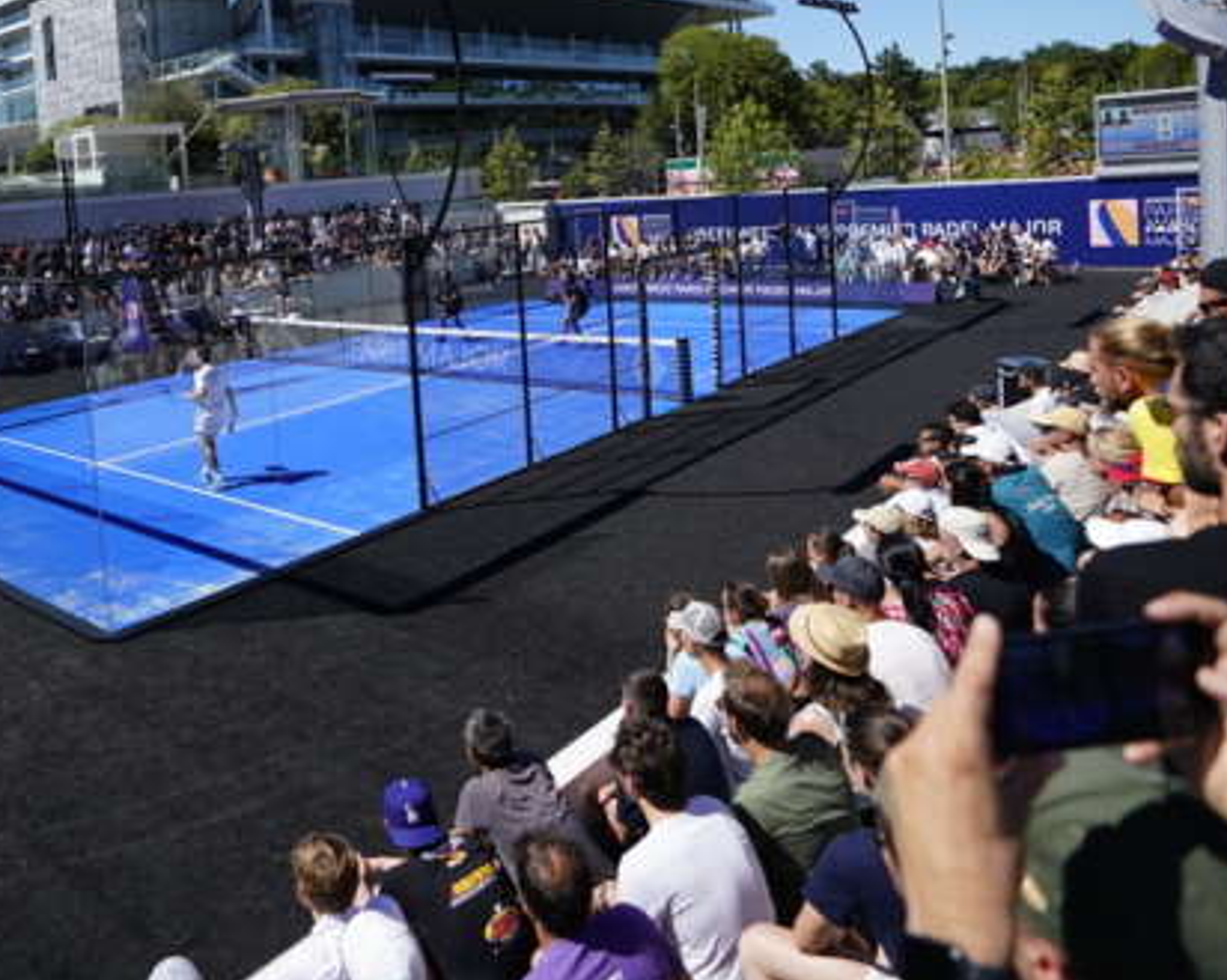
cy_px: 223
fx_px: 1016
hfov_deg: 59.1
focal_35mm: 28
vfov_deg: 49.1
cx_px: 313
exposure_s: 1/5000
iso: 250
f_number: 2.8
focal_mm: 16
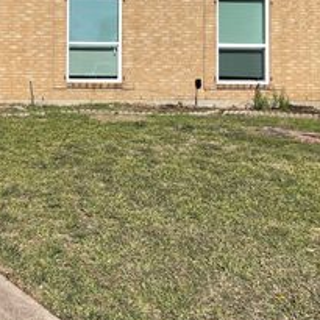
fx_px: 586
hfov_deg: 28.4
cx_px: -12
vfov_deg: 29.4
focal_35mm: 56
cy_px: 37
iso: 32
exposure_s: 1/5814
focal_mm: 4.2
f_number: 1.6
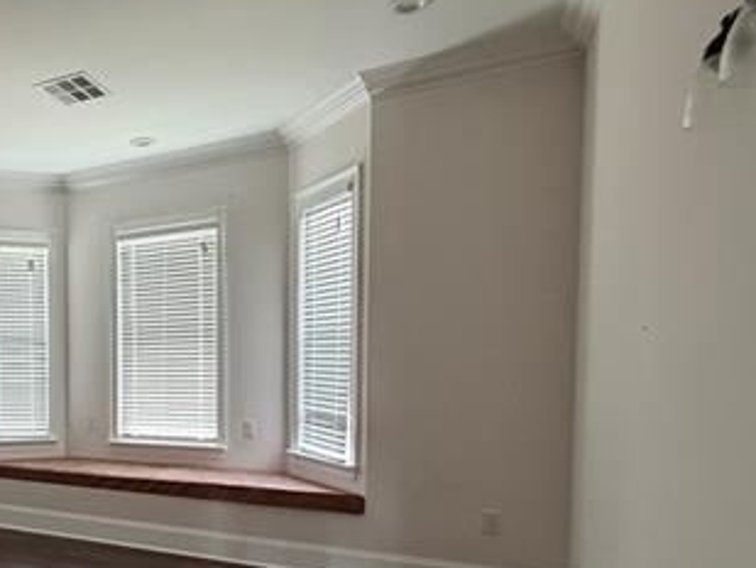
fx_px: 634
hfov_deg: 54.5
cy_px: 402
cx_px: 91
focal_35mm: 29
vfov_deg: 47.1
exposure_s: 1/60
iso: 500
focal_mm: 2.22
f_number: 2.2
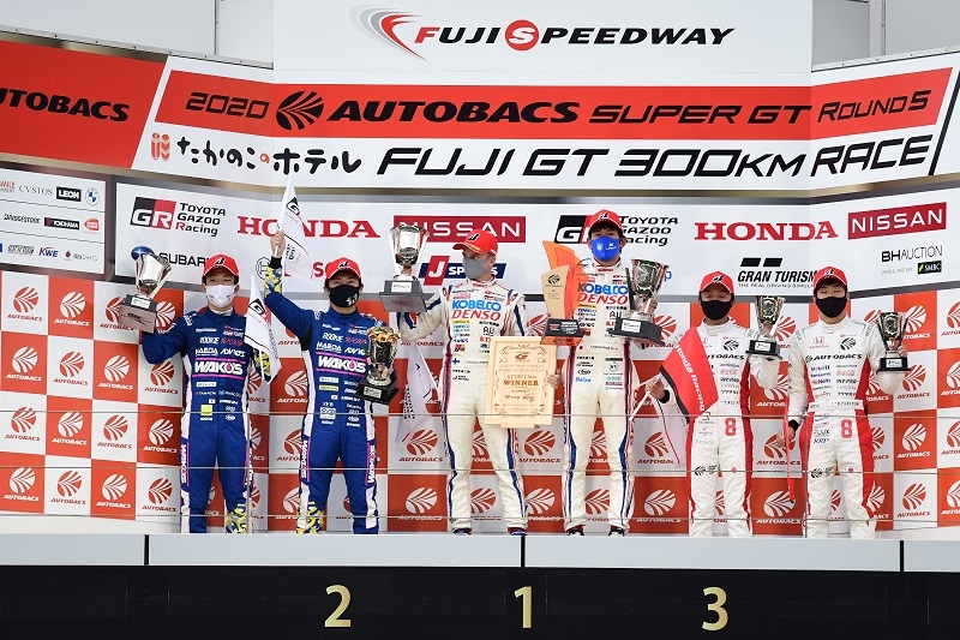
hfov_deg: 6.9
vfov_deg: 4.6
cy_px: 320
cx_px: 480
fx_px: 7998
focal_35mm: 300
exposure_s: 1/400
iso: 1000
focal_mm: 200
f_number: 4
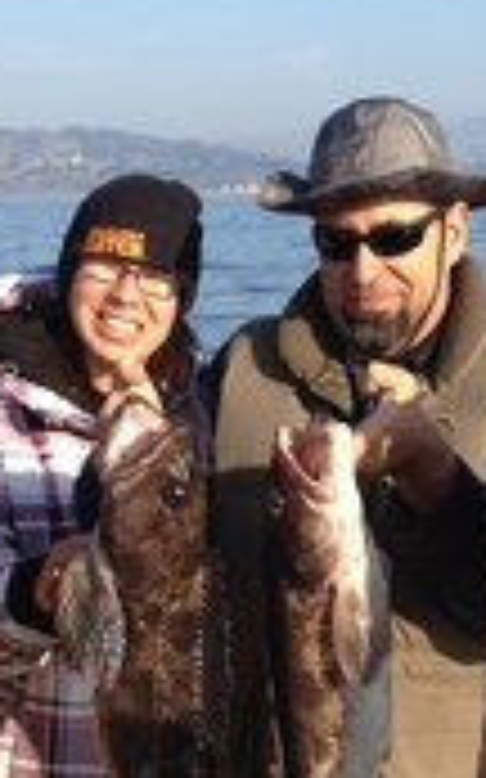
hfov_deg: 15.2
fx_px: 1824
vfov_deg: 23.8
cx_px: 292
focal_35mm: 86
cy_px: 607
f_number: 2.4
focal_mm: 4.28
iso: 64
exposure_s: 1/1004
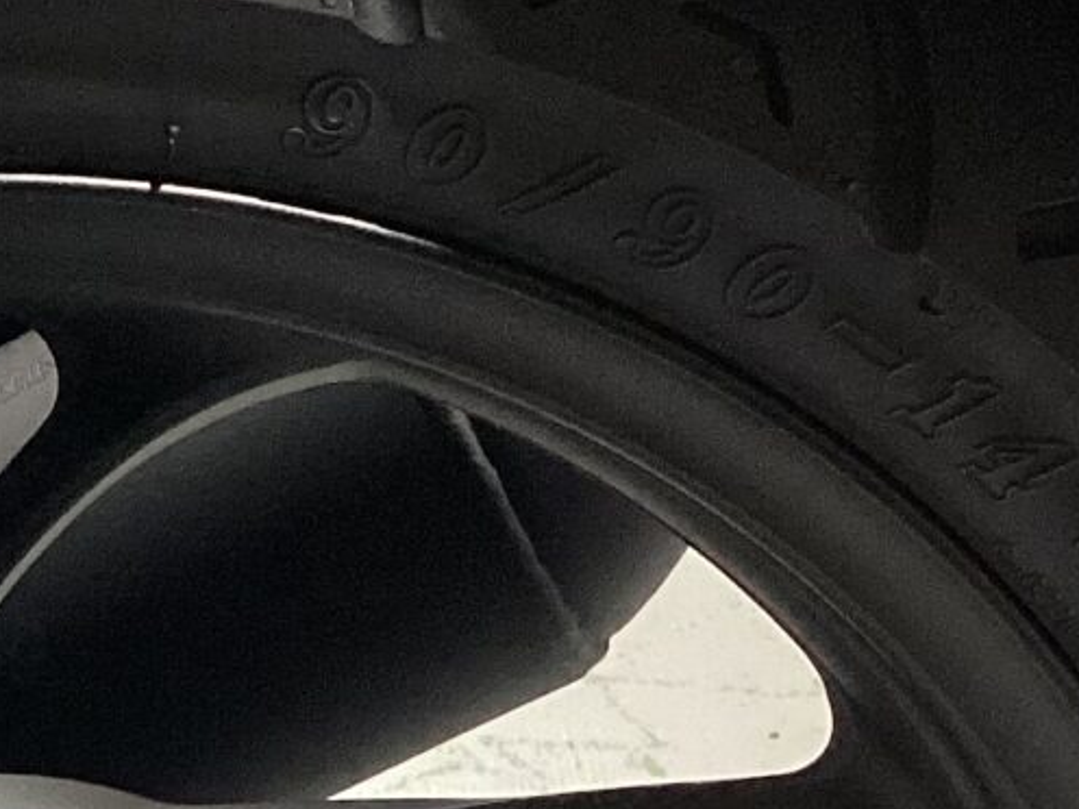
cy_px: 1142
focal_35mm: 120
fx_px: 3740
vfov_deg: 11.9
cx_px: -115
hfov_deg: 15.9
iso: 200
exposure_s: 1/60
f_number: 2.4
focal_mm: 3.3
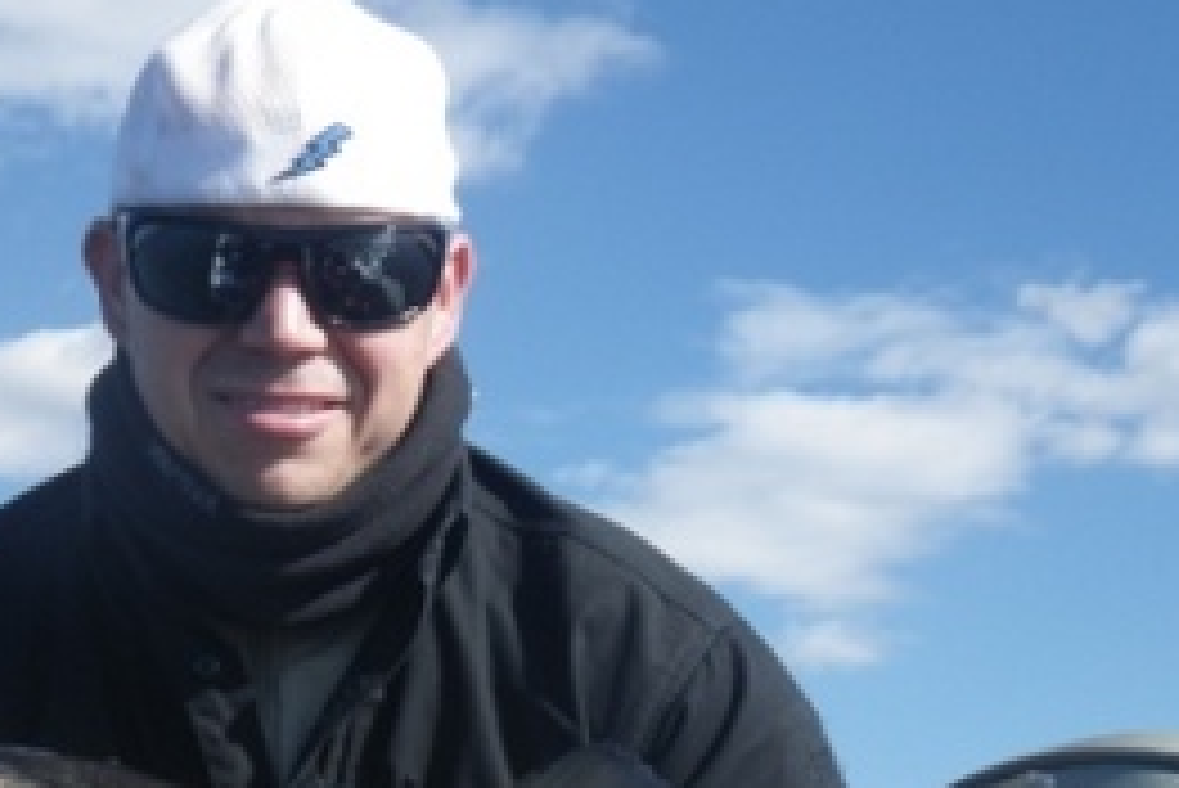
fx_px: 2654
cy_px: 657
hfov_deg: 24.9
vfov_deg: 16.7
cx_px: 364
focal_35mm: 81
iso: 80
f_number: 5.3
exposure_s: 1/250
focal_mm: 9.1
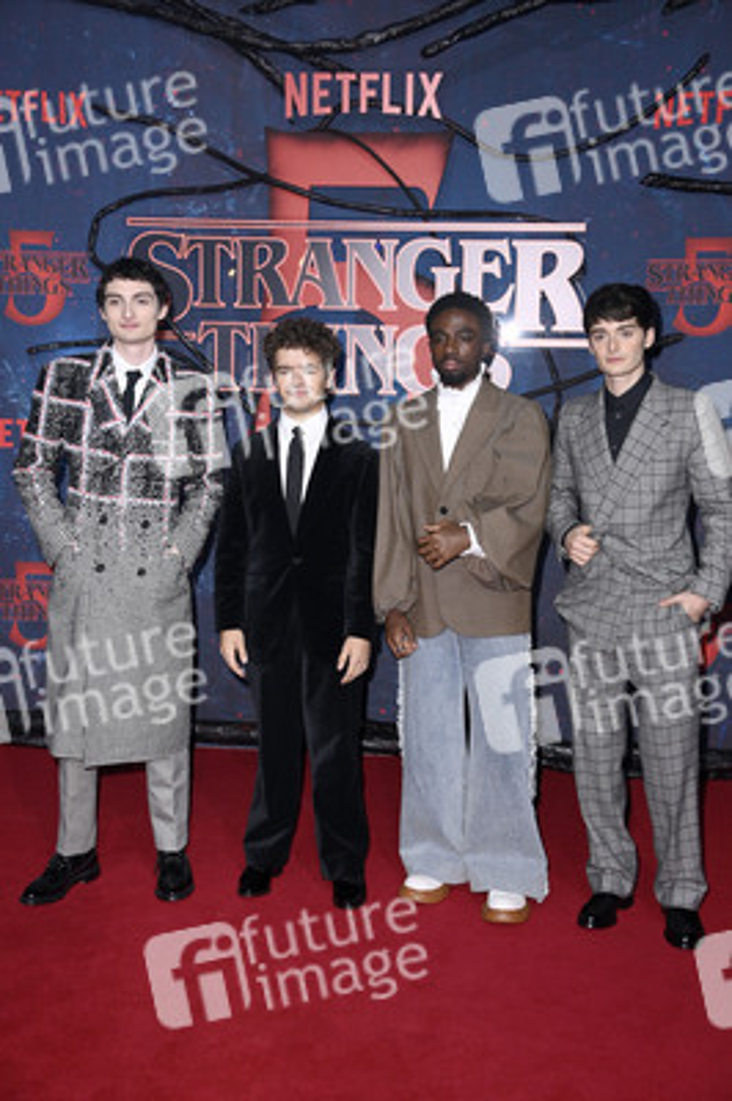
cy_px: 550
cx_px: 366
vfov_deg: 41.1
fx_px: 1466
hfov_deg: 28.0
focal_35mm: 48
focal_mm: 48
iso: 500
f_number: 5
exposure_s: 1/200
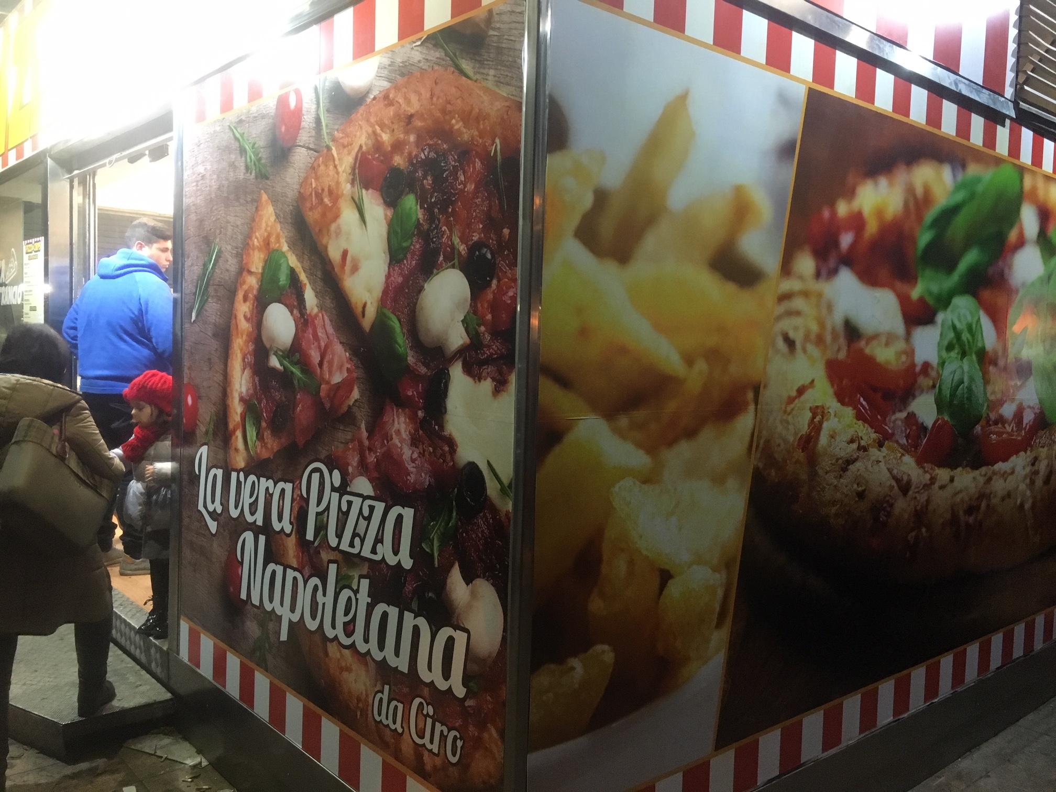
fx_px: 885
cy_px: 396
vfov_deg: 48.2
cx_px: 528
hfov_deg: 61.7
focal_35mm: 29
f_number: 2.2
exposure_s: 1/25
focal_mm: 4.15
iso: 200
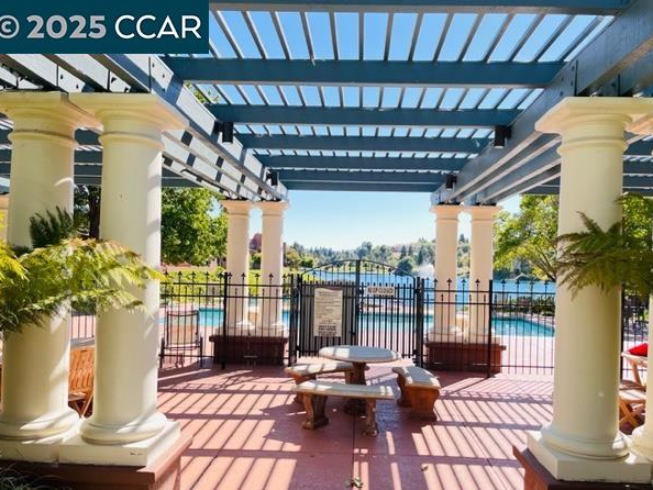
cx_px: 341
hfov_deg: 63.4
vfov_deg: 49.7
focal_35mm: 28
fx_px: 528
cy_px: 263
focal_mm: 5.1
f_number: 1.6
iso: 50
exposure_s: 1/621
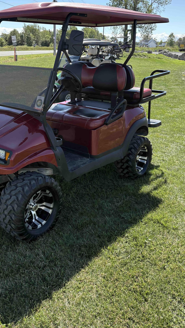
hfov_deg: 34.4
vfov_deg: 57.6
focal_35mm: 34
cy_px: 132
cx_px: 64
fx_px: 297
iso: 64
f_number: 1.6
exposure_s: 1/2075
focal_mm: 5.96
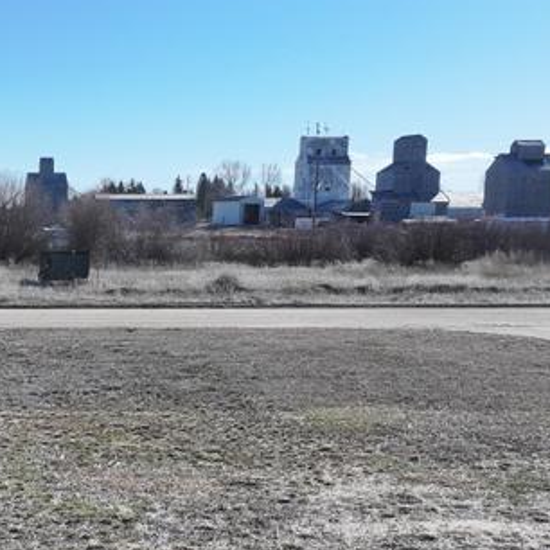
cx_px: -120
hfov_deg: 22.3
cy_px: 450
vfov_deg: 23.9
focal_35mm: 71
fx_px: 1276
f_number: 2.8
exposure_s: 1/2500
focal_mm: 12.29
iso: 180
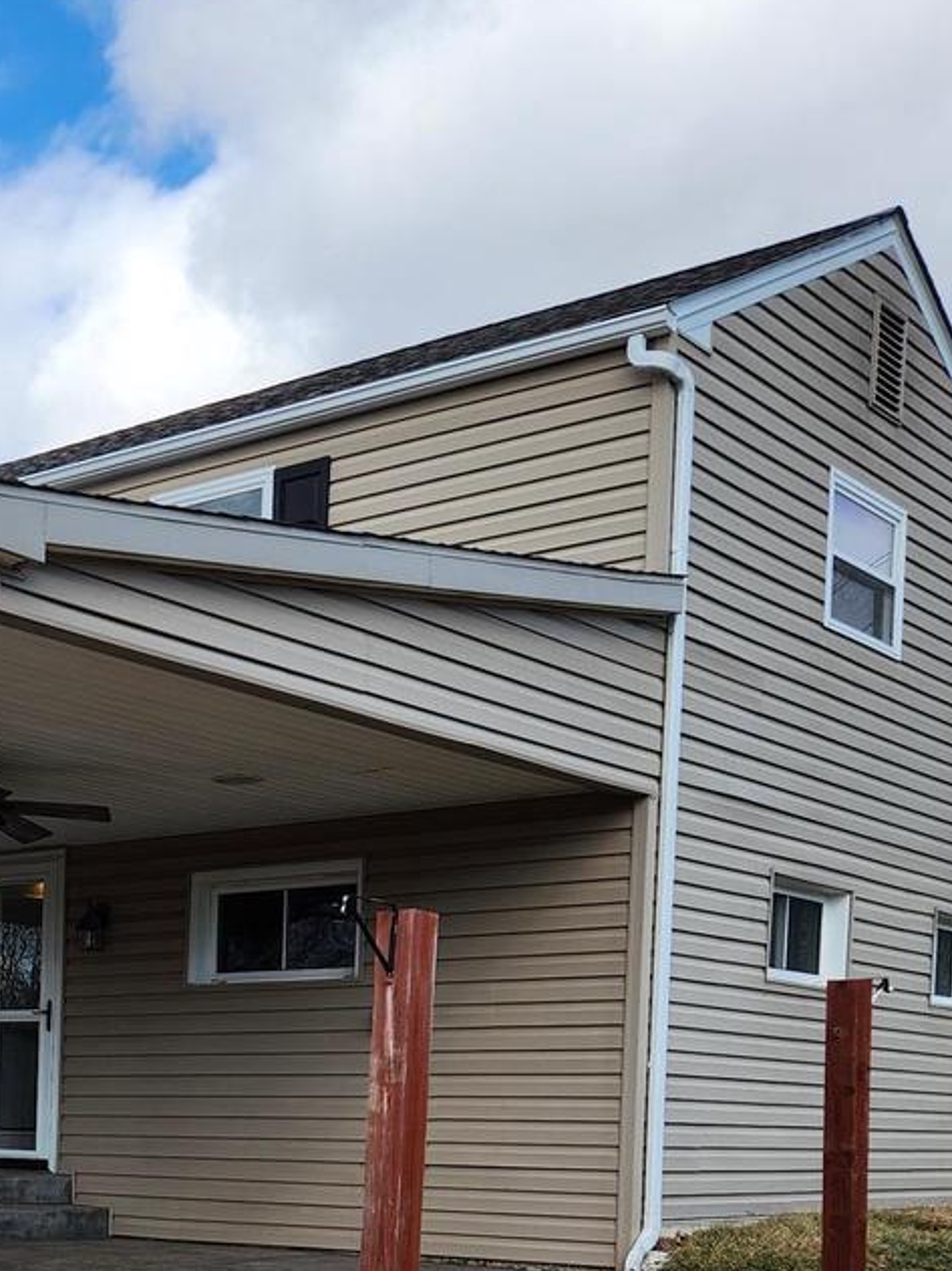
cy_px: 1164
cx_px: -62
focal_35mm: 56
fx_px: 2054
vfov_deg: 32.5
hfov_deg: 24.5
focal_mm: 5.4
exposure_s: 1/1084
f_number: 1.8
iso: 20
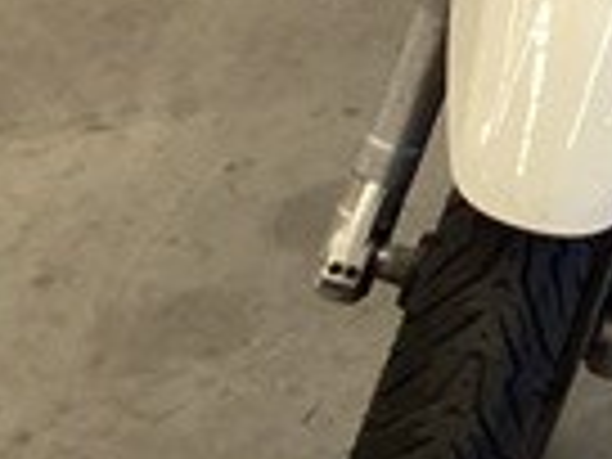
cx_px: 1382
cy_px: -392
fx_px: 2581
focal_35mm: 146
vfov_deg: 9.6
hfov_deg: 11.6
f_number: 2.4
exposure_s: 1/50
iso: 100
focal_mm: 3.3
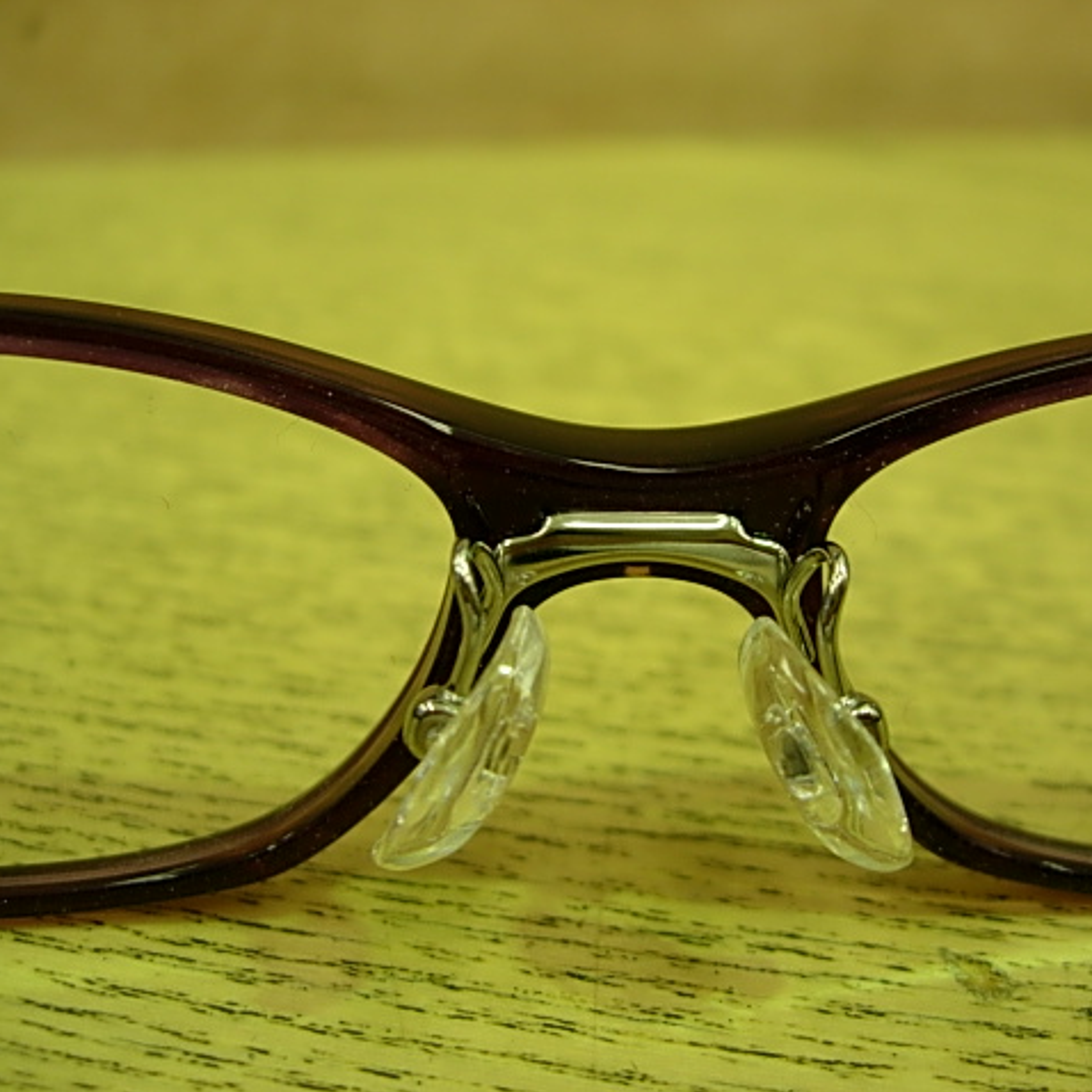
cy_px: 546
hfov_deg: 37.5
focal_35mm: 45
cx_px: 637
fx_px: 1606
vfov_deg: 37.6
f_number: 2.8
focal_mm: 7.8
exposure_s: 1/32
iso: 64
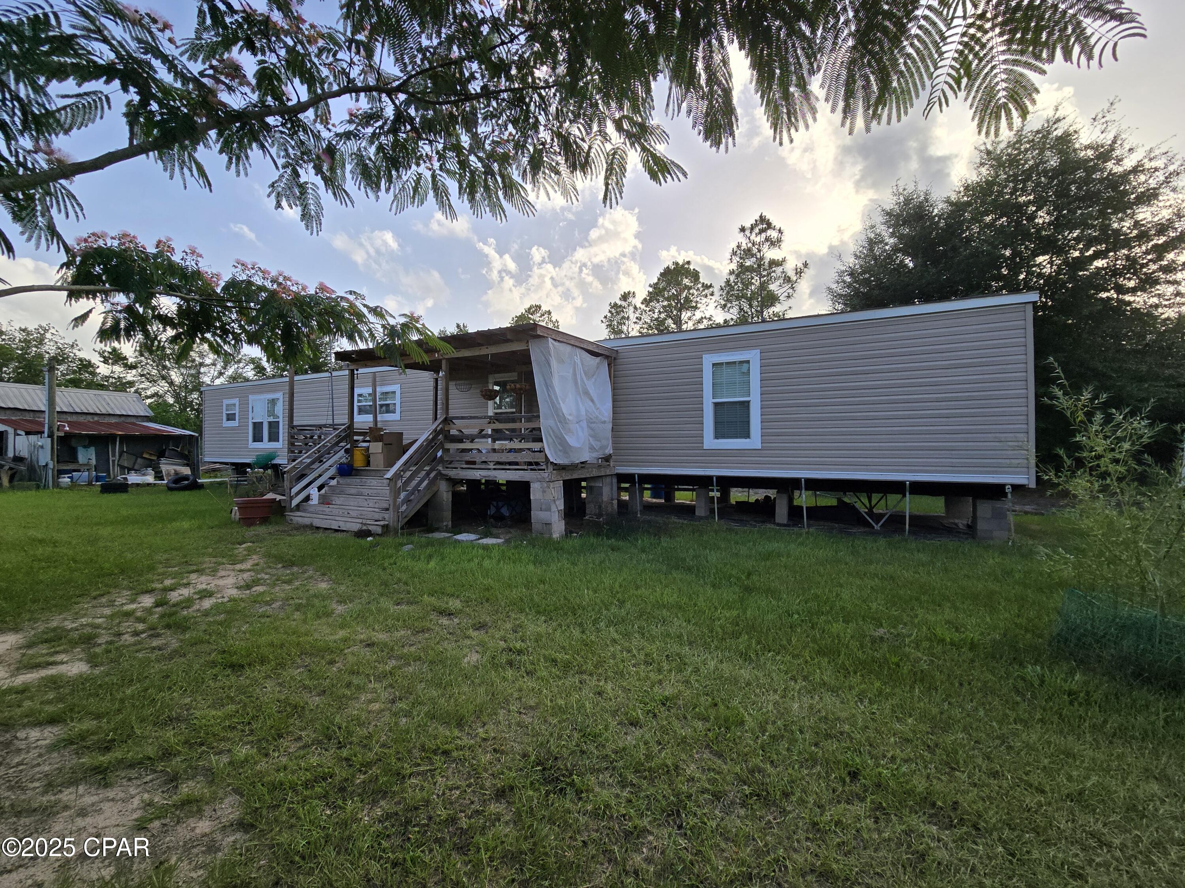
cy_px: 444
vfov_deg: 89.9
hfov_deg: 106.2
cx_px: 592
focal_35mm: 13
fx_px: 445
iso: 50
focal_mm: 2.2
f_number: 2.2
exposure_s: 1/1108
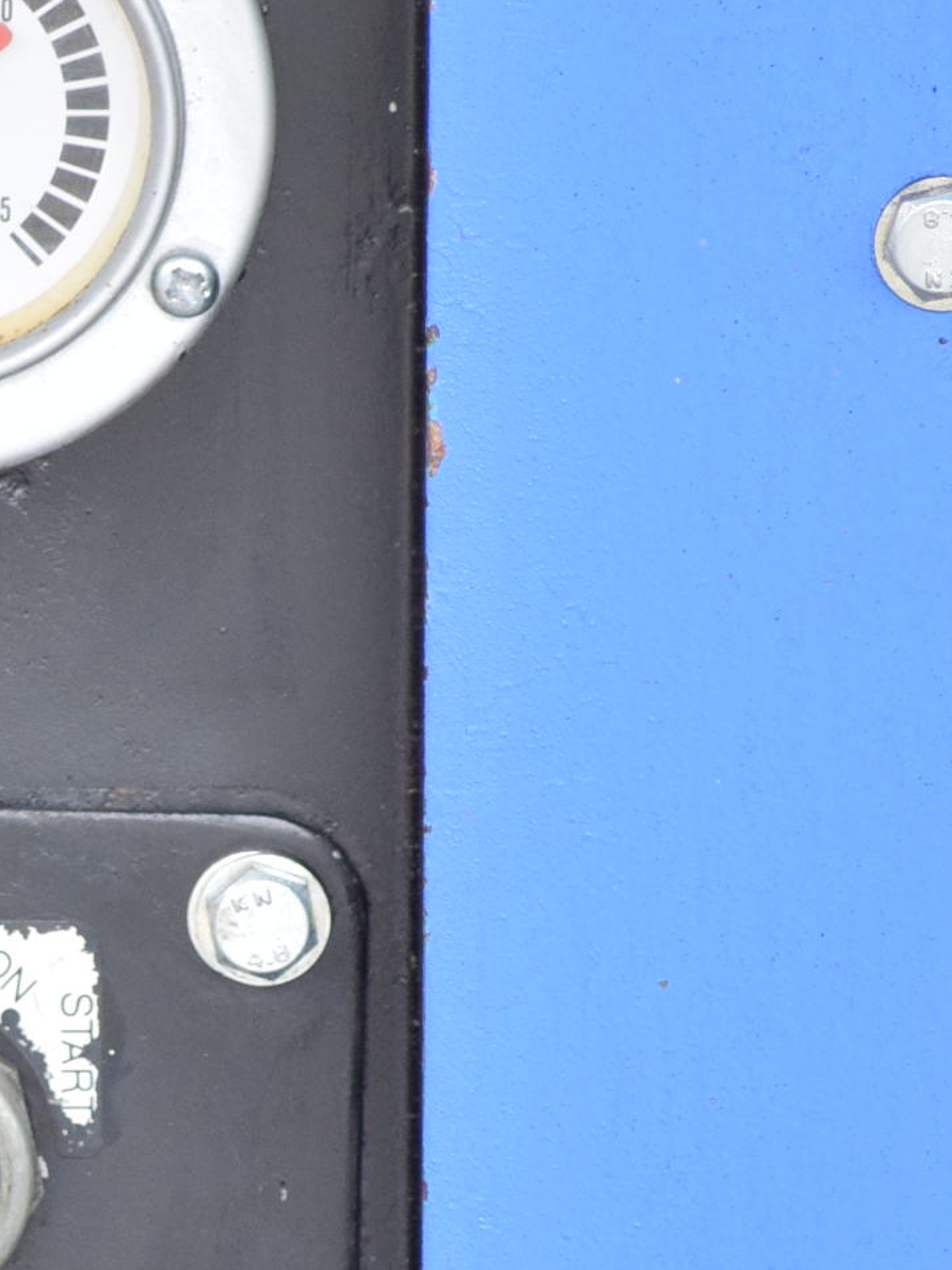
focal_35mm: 1179
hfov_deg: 1.3
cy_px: 696
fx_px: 43233
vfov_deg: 1.7
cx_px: -315
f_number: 6.3
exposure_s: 1/640
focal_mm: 260
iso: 1250
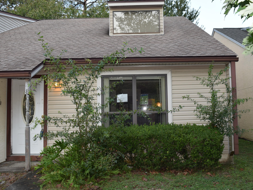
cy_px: 88
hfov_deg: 50.0
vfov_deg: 38.6
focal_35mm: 37
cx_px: 144
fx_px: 270
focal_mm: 18
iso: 160
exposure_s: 1/125
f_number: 5.6
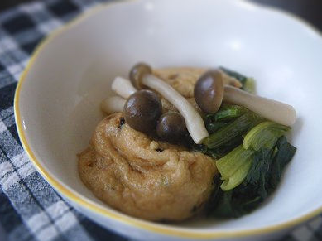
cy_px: 123
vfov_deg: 40.6
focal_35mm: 35
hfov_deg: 52.7
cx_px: 161
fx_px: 325
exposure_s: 1/30
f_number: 3.8
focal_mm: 6.1
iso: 800
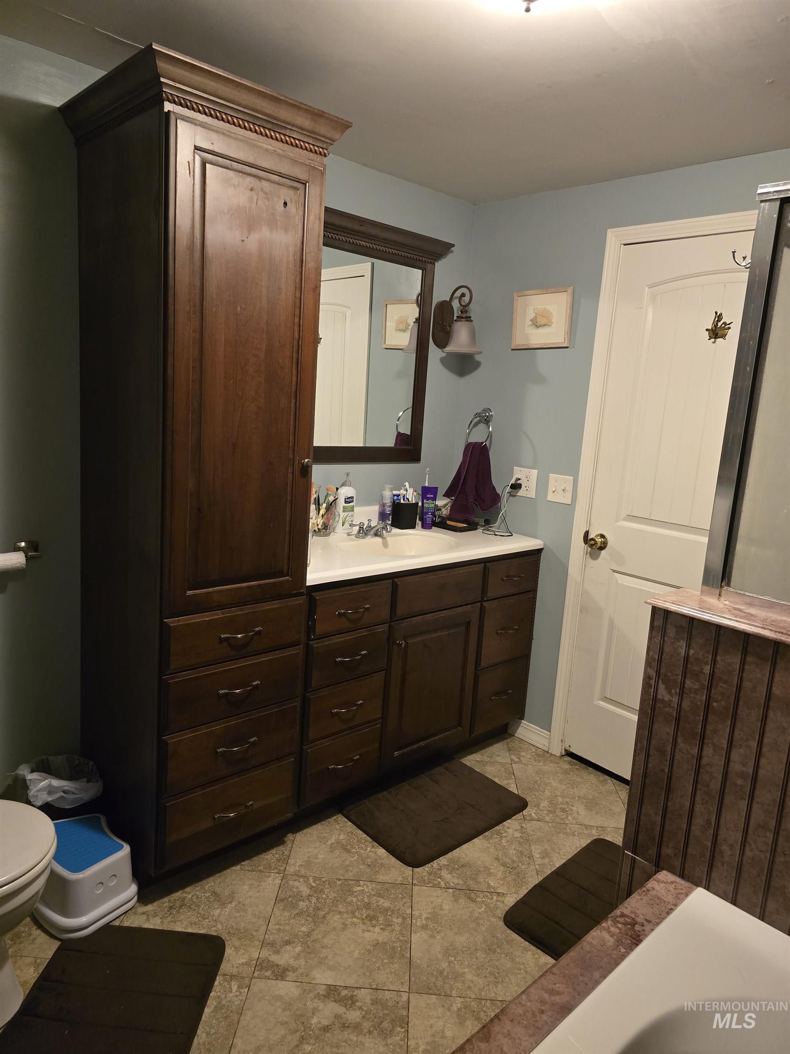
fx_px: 700
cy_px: 527
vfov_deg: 73.9
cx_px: 395
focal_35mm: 23
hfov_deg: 58.9
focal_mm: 6.3
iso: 1250
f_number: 1.7
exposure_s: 1/60
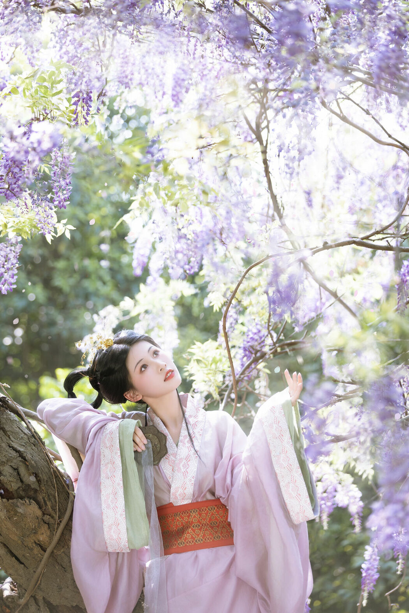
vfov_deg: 19.5
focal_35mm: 105
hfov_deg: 13.0
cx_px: 204
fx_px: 1789
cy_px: 306
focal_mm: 105
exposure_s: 1/400
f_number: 2.8
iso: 200
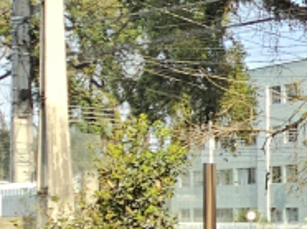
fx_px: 744
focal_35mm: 84
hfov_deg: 14.8
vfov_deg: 17.2
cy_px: 213
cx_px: 731
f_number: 2.2
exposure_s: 1/400
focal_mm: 2.2
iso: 50
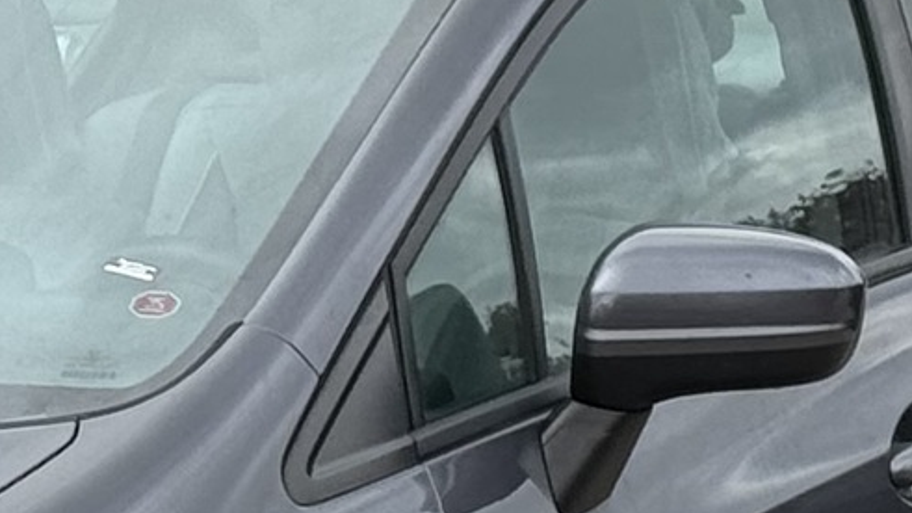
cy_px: 151
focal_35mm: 307
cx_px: -271
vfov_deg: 4.0
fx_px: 7423
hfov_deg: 7.0
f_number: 1.78
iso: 100
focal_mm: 6.76
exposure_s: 1/1264
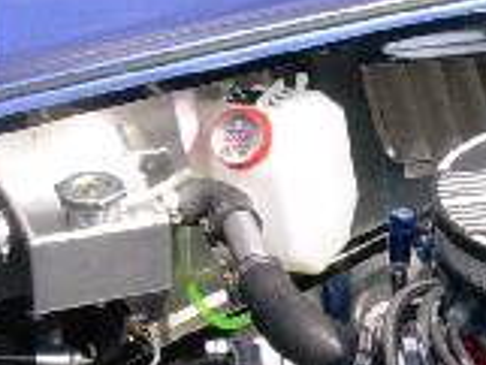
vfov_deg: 10.1
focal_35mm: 147
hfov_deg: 13.0
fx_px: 2065
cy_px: 130
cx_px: 610
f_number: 5.4
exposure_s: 1/176
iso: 70
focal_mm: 5.6
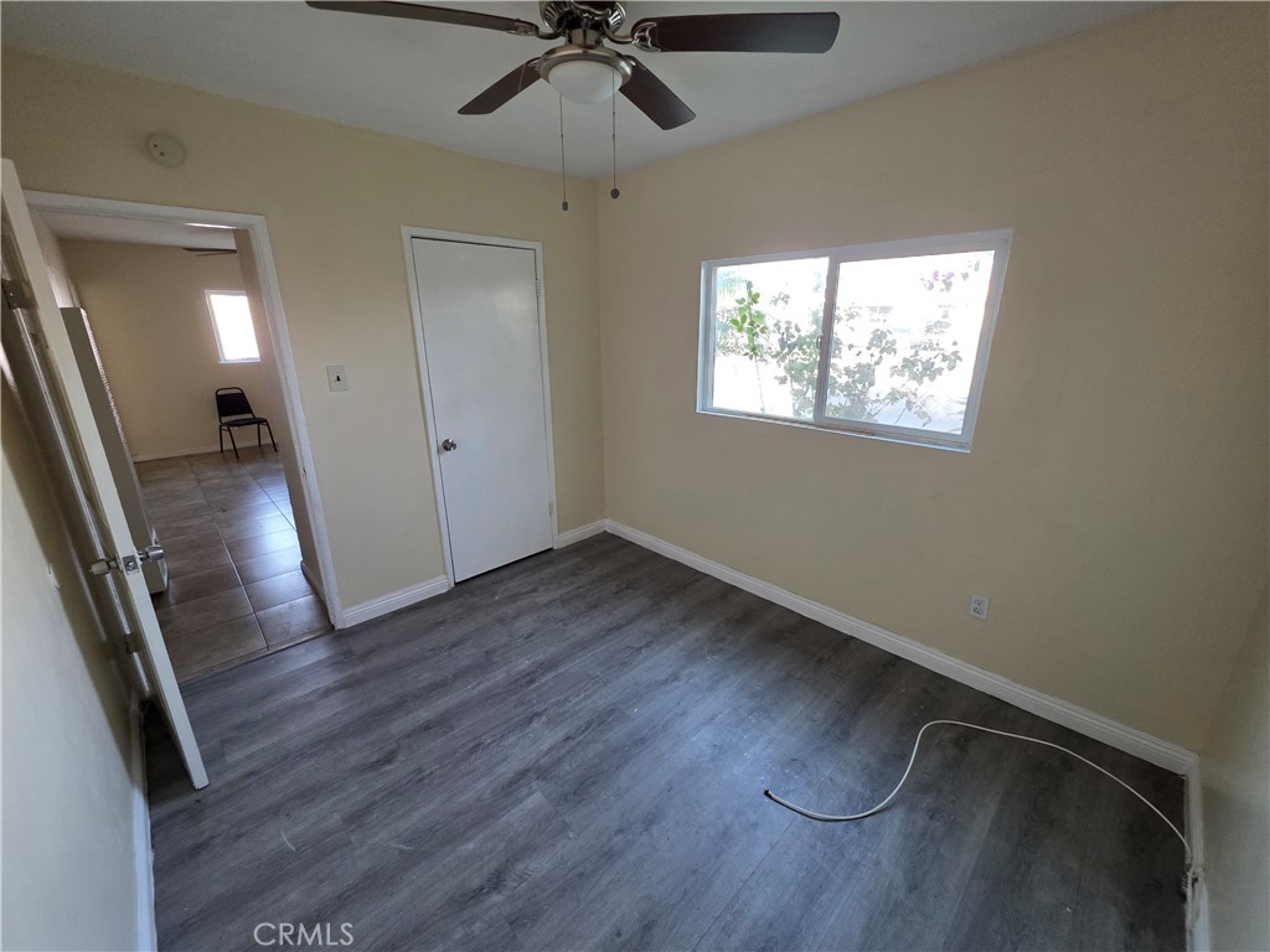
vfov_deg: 89.9
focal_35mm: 13
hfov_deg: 106.2
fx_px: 477
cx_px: 635
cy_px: 476
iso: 320
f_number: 1.9
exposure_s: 1/60
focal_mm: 2.2
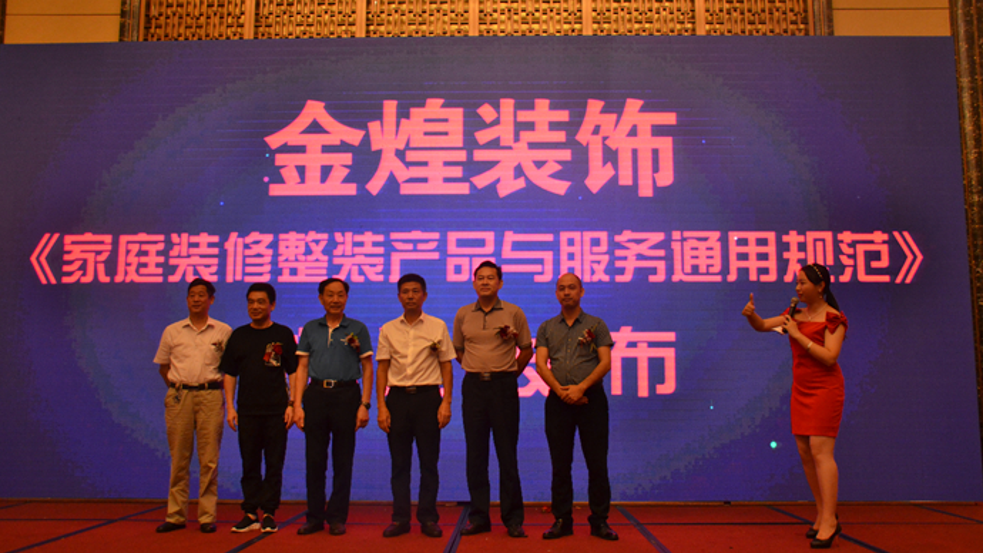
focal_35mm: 35
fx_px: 912
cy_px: 266
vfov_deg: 33.7
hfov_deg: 56.6
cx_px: 492
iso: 1600
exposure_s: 1/125
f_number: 3.5
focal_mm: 22
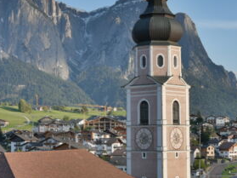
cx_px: 115
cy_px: 103
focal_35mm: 93
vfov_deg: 15.9
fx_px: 636
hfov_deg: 21.1
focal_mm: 30
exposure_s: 1/160
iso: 100
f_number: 6.3
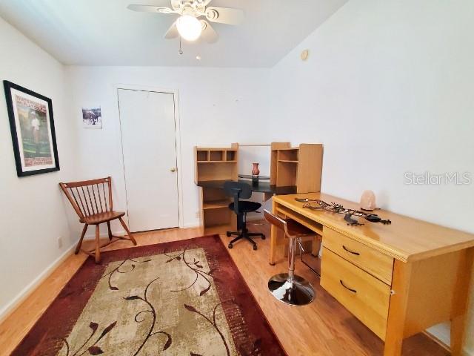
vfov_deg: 89.9
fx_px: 178
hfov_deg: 106.2
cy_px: 178
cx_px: 237
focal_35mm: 13
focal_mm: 1.8
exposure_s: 1/60
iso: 400
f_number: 2.2
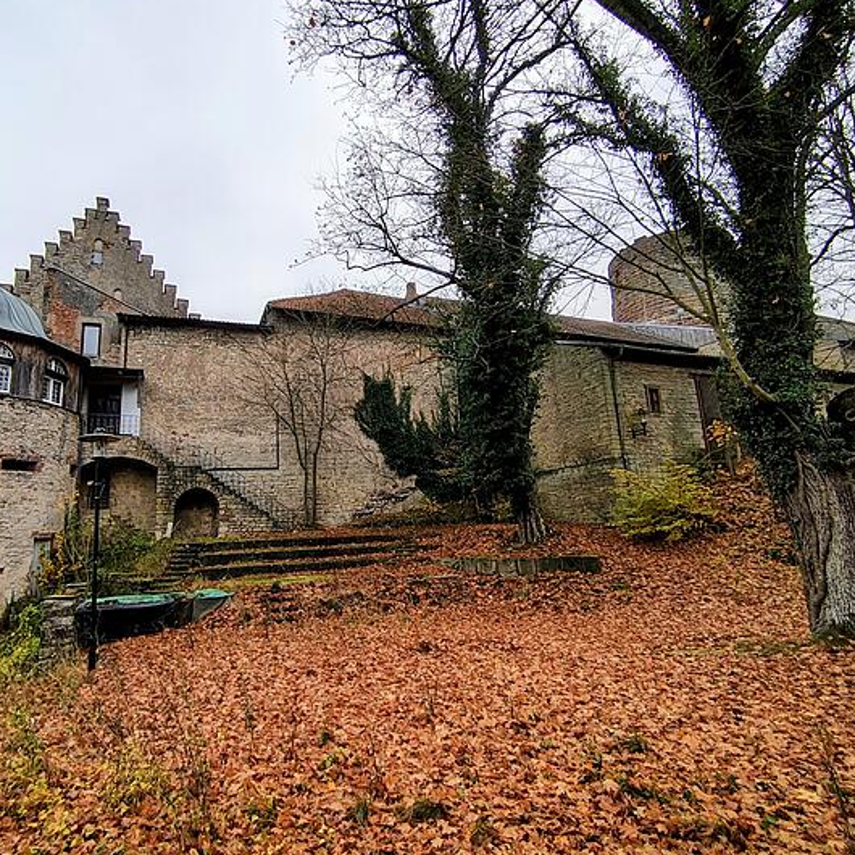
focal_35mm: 20
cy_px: 410
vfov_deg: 74.8
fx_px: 559
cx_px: 348
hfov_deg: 74.1
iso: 50
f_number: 2.2
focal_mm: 1.65
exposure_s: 1/225
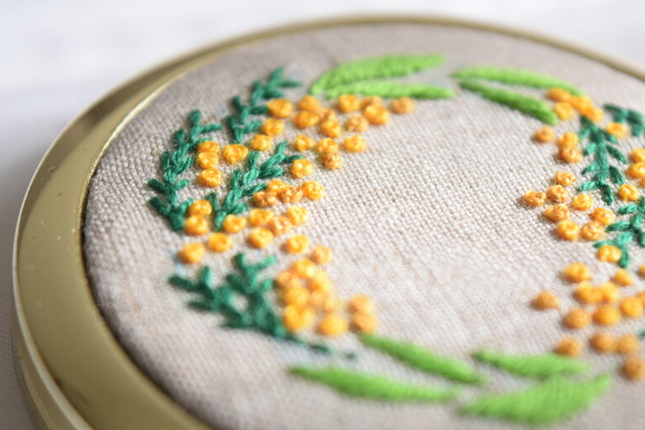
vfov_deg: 13.3
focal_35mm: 103
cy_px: 237
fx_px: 1839
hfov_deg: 19.9
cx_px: 343
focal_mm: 55
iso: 1600
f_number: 5.6
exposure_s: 1/400
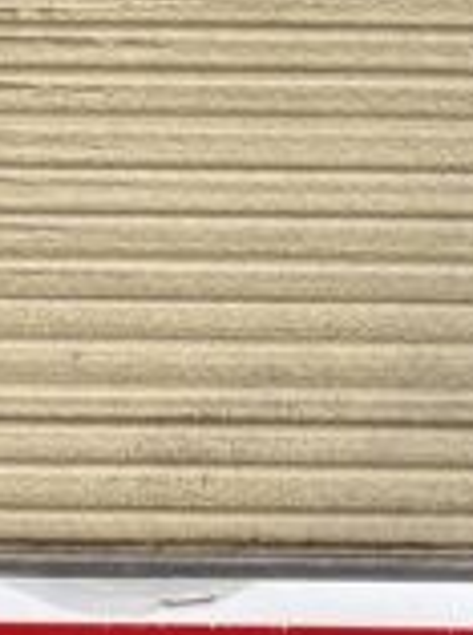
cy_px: 2026
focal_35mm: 170
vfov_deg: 9.0
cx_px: 210
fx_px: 3110
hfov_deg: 8.7
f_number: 1.6
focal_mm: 5.96
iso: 64
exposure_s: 1/121
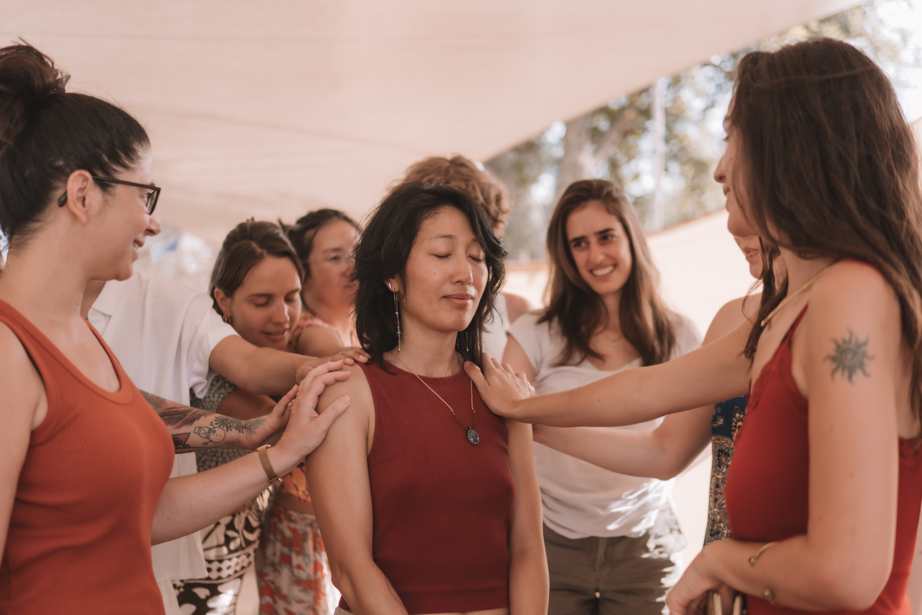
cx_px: 461
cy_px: 308
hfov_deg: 43.6
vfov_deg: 29.9
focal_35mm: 45
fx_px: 1152
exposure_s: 1/1600
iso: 250
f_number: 1.4
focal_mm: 30
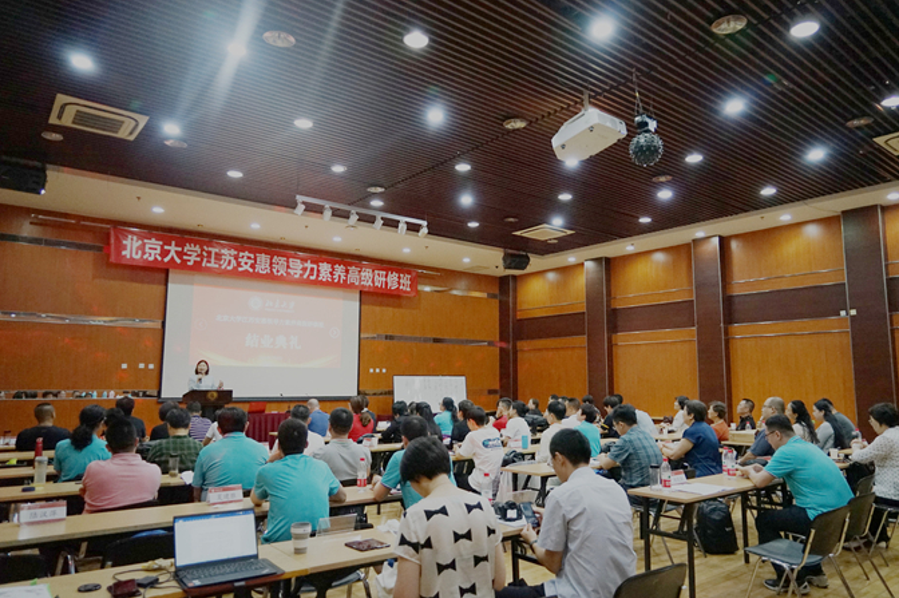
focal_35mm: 25
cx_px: 455
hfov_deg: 71.5
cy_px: 306
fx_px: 624
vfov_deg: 51.2
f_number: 3.5
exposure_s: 1/160
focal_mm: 24
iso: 4000
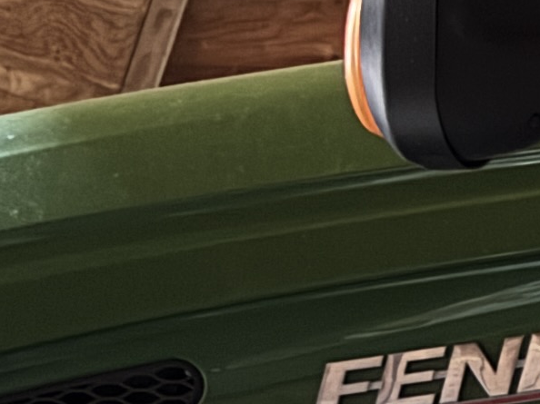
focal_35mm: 163
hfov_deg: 10.1
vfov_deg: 9.0
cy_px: -126
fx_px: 2542
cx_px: 1410
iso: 1250
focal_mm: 6.76
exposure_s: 1/9
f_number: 1.78
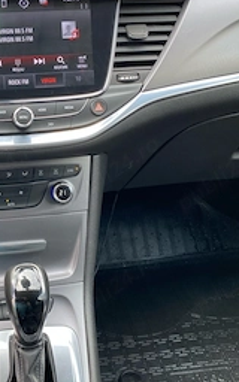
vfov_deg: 46.2
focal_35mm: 43
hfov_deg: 28.7
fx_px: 448
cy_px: 192
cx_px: 24
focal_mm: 4.25
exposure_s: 1/122
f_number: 1.8
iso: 64
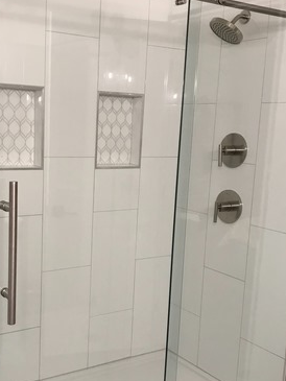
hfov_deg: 31.4
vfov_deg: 41.1
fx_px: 506
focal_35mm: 46
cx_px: 102
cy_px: 216
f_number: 1.8
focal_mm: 3.99
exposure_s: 1/30
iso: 32
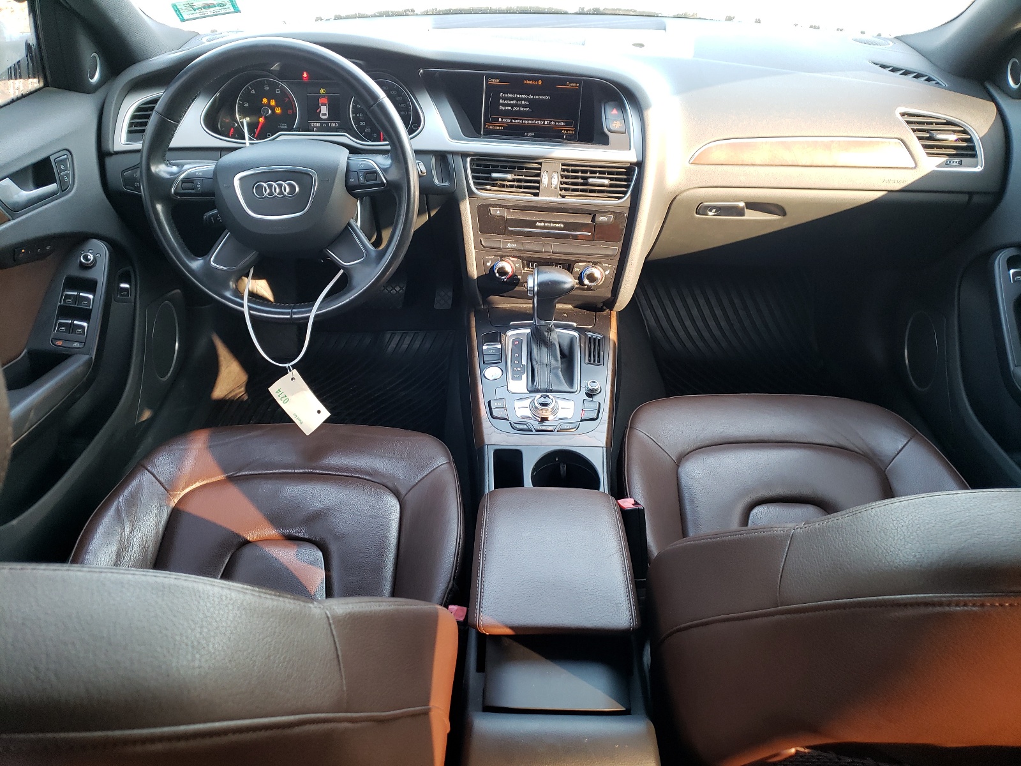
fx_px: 767
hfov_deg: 67.3
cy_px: 383
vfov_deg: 53.1
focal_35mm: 26
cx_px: 510
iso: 79
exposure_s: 1/50
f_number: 1.5
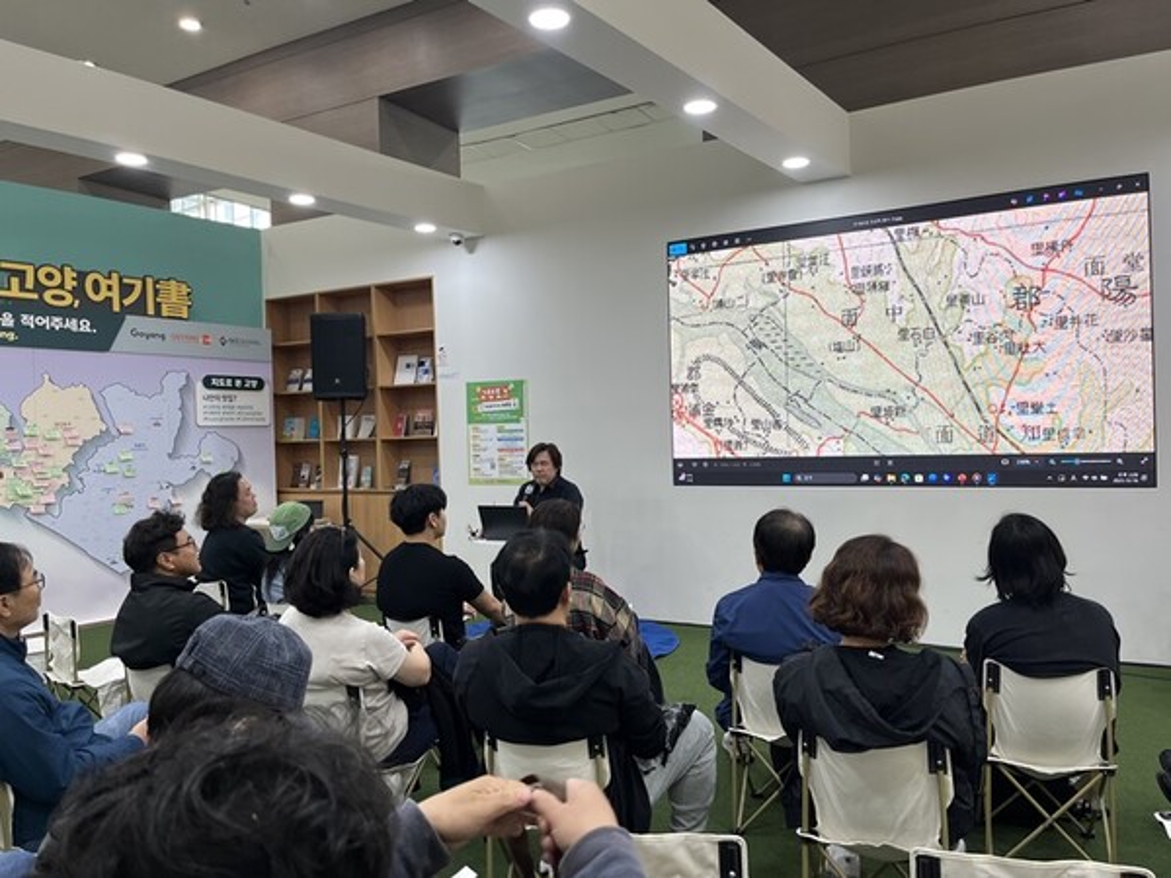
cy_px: 439
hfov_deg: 67.3
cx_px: 586
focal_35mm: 26
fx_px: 880
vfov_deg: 53.1
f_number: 1.6
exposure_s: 1/120
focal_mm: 5.1
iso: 80
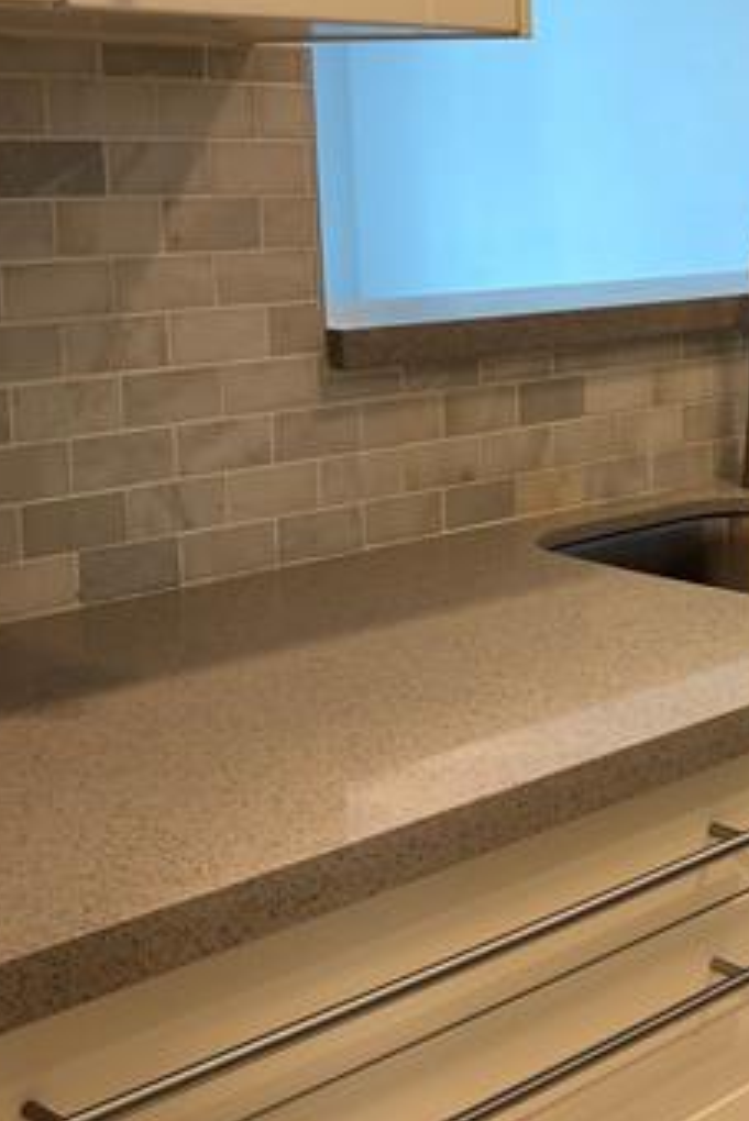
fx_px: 1902
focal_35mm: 61
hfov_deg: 21.1
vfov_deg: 32.8
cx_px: 845
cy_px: 491
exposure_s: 1/60
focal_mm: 5.96
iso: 80
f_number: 1.6
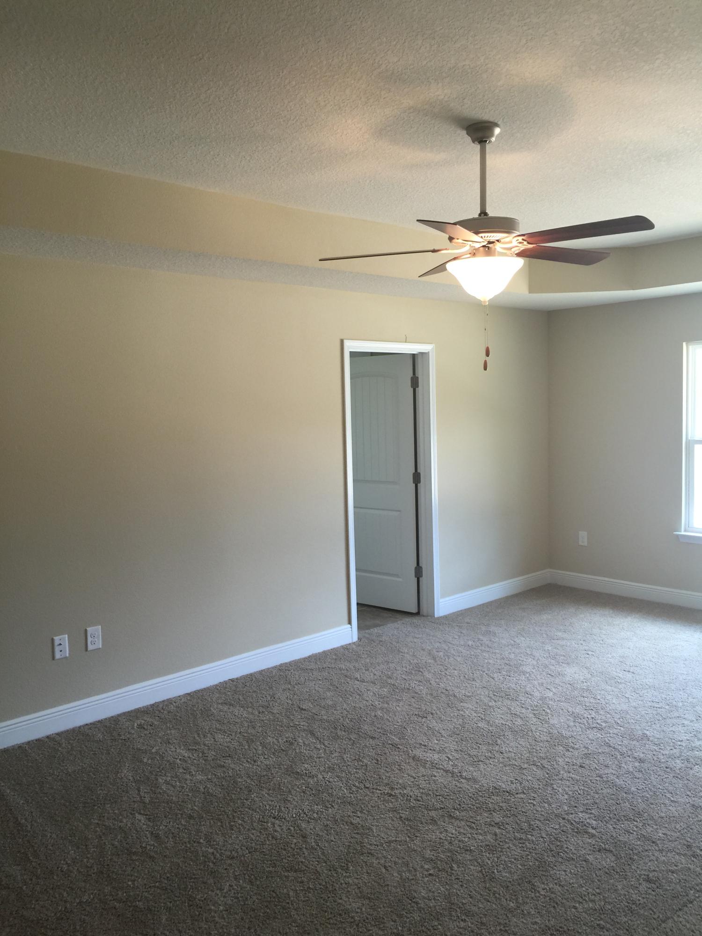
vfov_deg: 61.7
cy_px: 468
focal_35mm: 29
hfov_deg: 48.2
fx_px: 784
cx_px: 351
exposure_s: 1/40
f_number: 2.2
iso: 32
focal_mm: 4.15
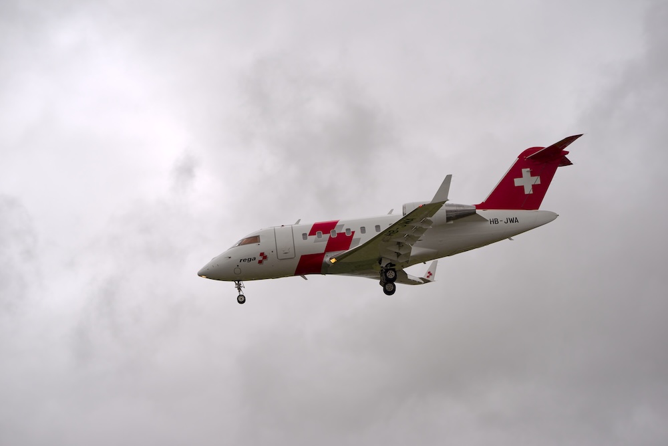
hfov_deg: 15.2
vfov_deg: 10.2
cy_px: 223
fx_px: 2505
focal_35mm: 135
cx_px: 334
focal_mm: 135
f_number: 5
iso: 250
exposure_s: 1/640
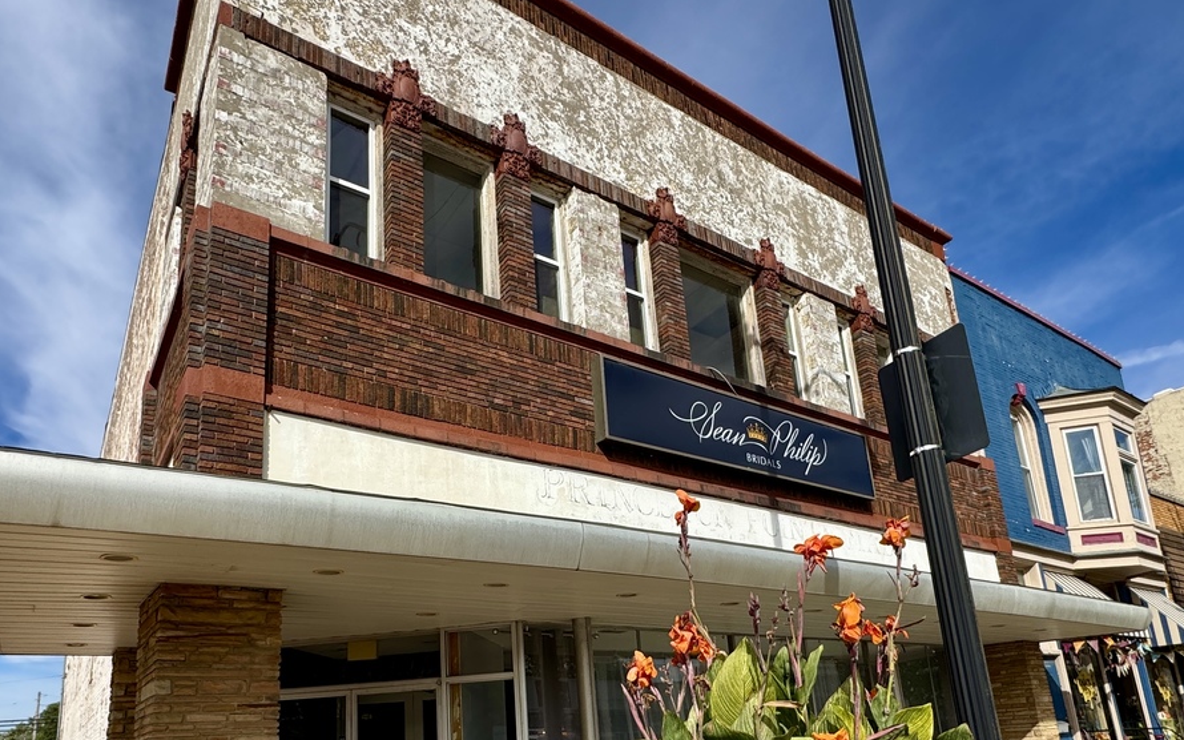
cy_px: 567
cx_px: 531
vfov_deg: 48.8
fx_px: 774
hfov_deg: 74.6
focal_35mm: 24
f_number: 2.2
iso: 50
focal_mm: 2.22
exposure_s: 1/1976
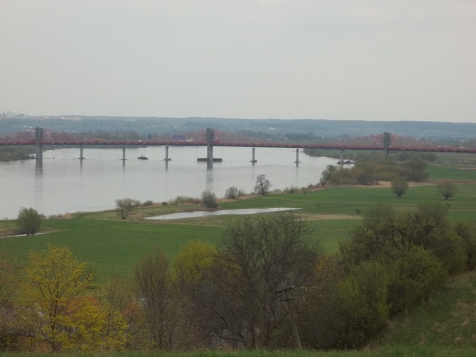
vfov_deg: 9.0
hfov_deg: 12.0
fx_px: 2269
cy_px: 178
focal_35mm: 165
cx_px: 238
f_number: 5.9
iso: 64
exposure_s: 1/125
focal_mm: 29.5
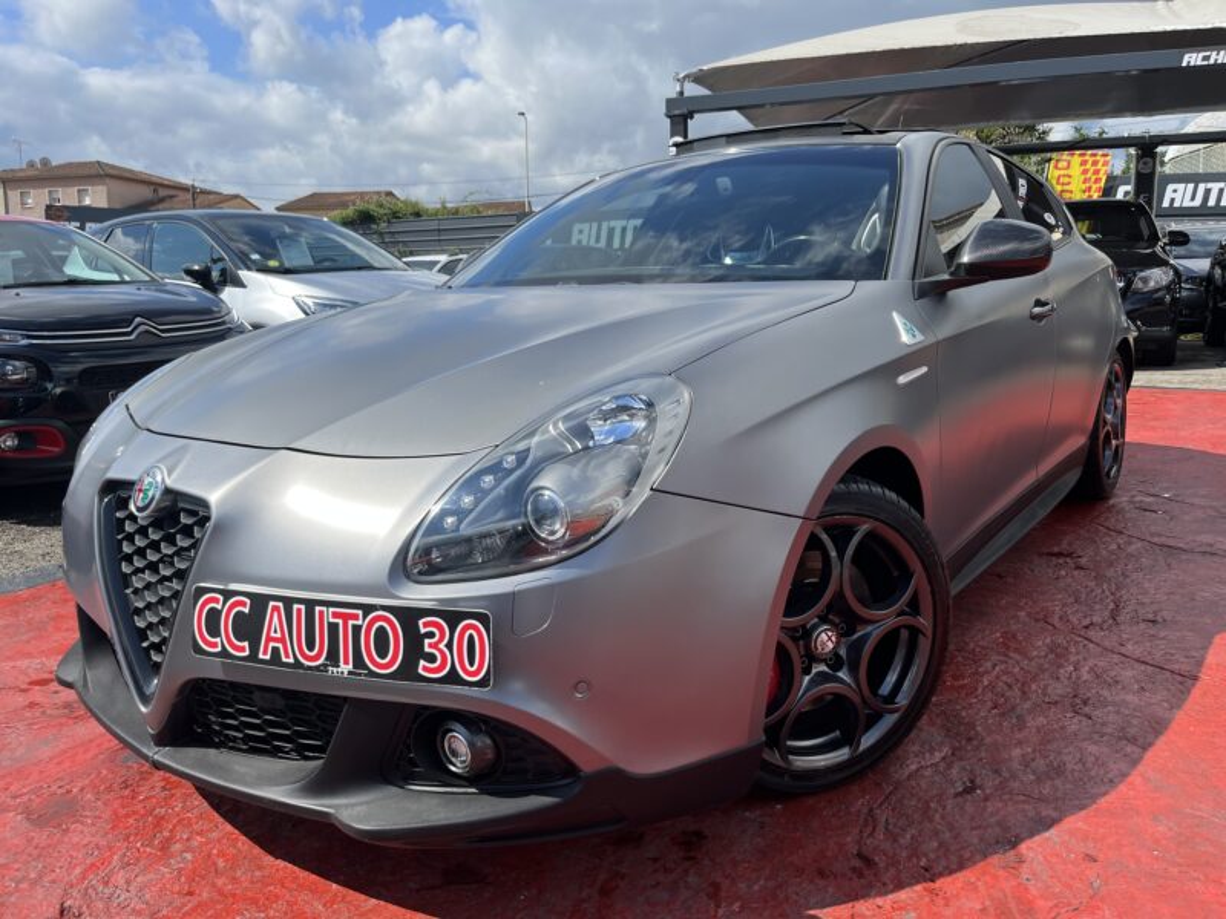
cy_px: 460
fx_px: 921
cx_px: 613
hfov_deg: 67.3
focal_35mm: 26
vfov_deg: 53.1
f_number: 1.6
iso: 50
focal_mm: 5.1
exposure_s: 1/3135
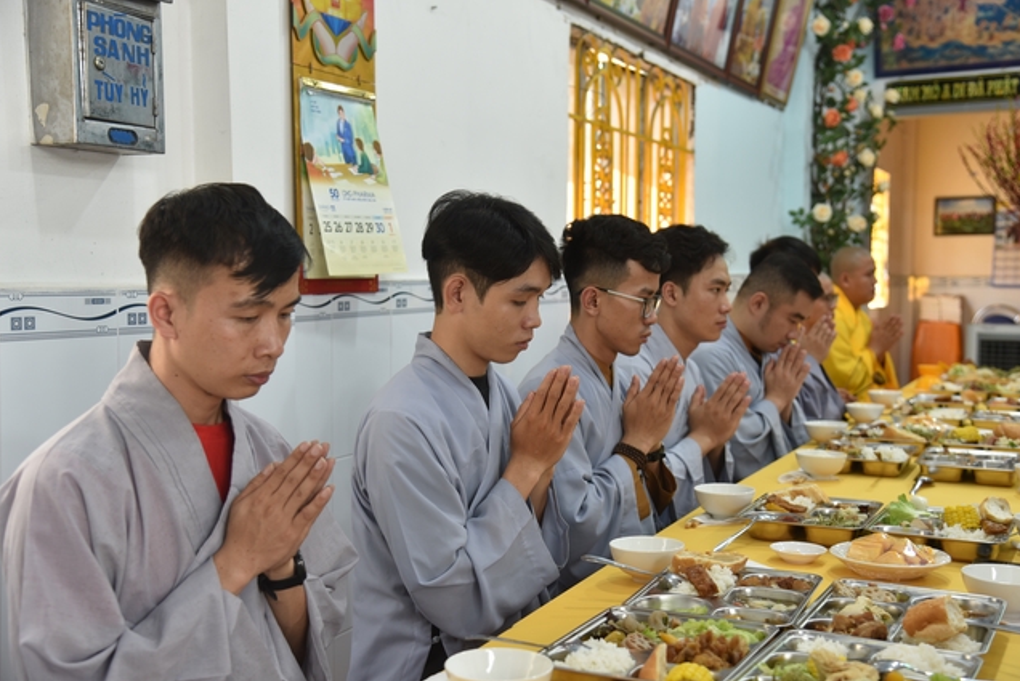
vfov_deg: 28.7
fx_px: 1333
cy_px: 335
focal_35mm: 47
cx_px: 516
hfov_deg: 41.9
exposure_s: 1/60
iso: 450
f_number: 4
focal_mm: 46
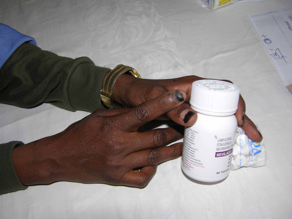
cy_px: 112
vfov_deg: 39.7
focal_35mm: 36
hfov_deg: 51.4
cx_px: 145
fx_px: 304
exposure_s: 1/60.1
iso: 50
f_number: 2.8
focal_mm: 8.9
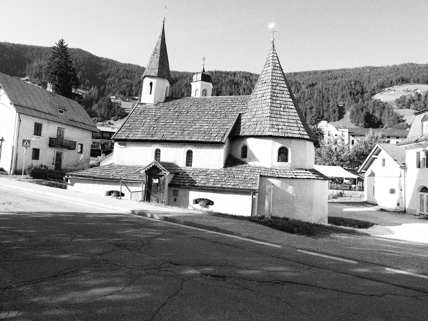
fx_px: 272
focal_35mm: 22
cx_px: 214
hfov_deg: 76.4
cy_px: 160
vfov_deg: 61.1
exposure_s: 1/250
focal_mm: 11
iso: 200
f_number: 5.6
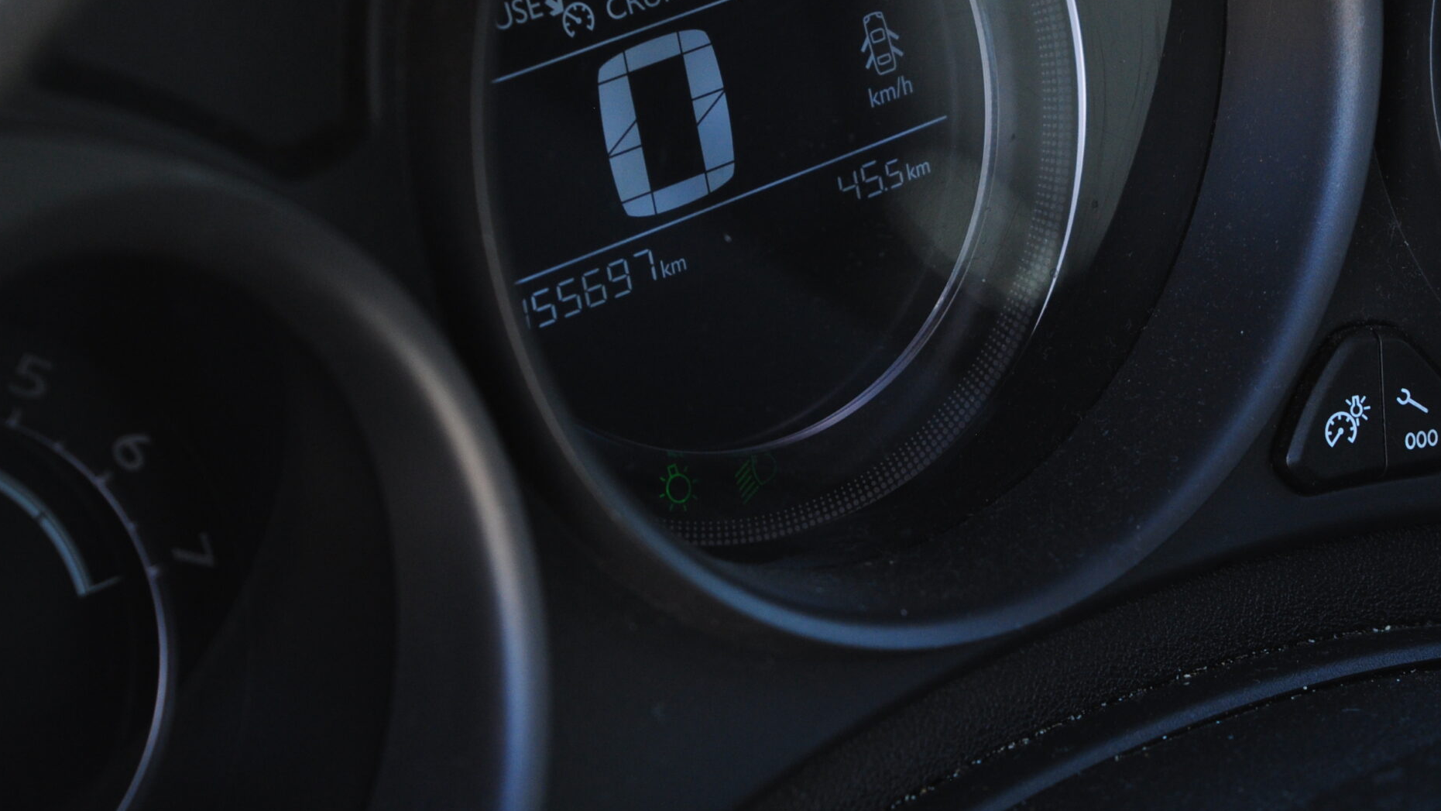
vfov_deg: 10.2
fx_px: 4536
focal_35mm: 119
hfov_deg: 18.0
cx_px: 820
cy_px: 165
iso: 500
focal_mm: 55
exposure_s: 1/100
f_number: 5.6
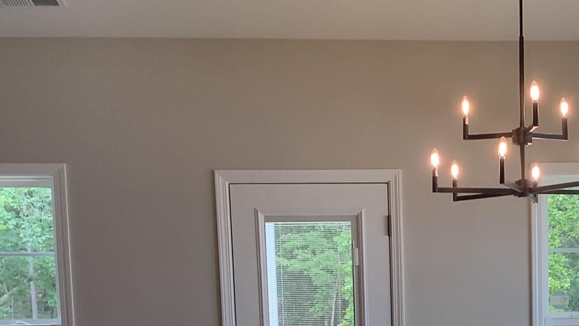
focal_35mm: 77
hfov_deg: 26.9
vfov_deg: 14.9
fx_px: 1182
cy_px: 445
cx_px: 478
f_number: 2.4
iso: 50
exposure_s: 1/100
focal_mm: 3.3
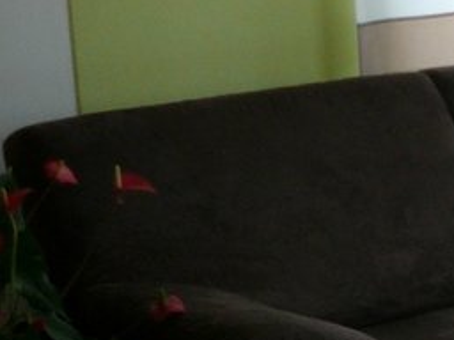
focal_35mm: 164
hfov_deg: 10.8
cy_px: 200
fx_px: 2151
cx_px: 949
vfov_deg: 9.0
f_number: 2.8
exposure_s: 1/30
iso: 80
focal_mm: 5.2
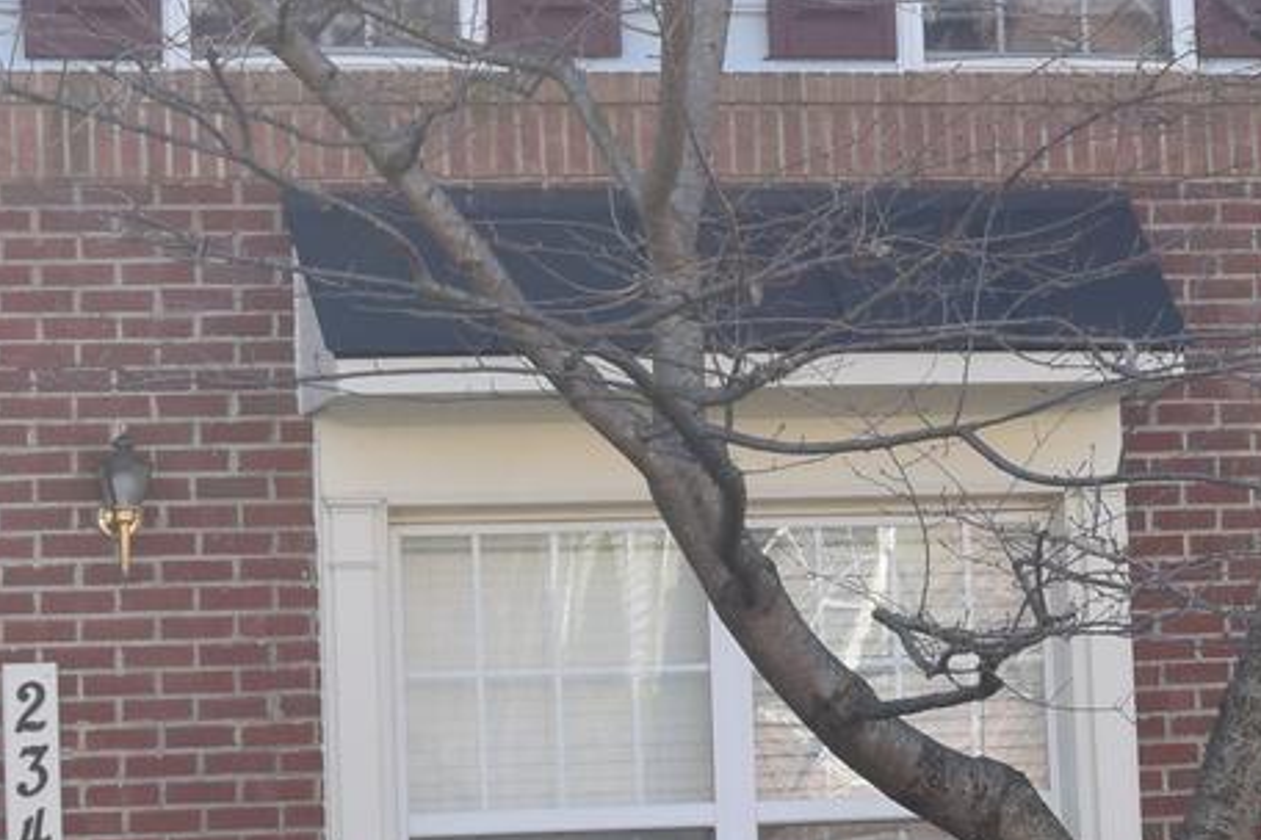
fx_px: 6838
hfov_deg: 10.4
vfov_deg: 7.0
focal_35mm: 195
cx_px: 1383
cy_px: 21
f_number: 10
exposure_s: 1/200
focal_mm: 29
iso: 400
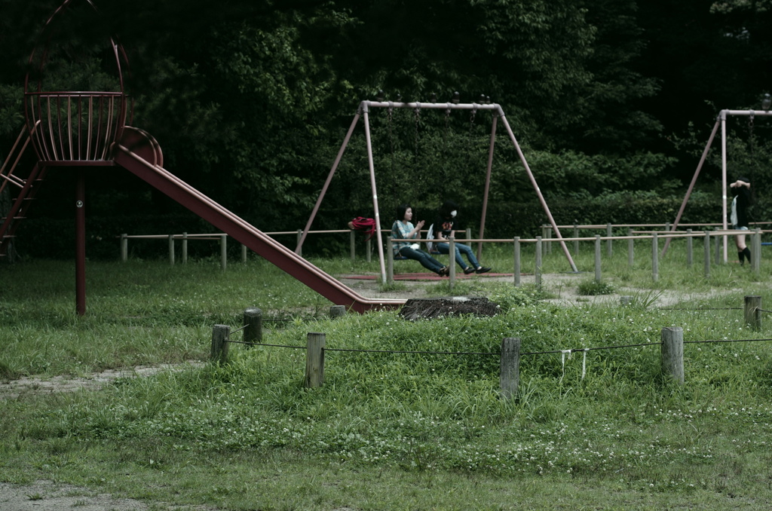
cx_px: 386
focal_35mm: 105
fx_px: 2247
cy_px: 256
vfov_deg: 13.0
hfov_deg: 19.5
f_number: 4
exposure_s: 1/400
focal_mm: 70
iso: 100
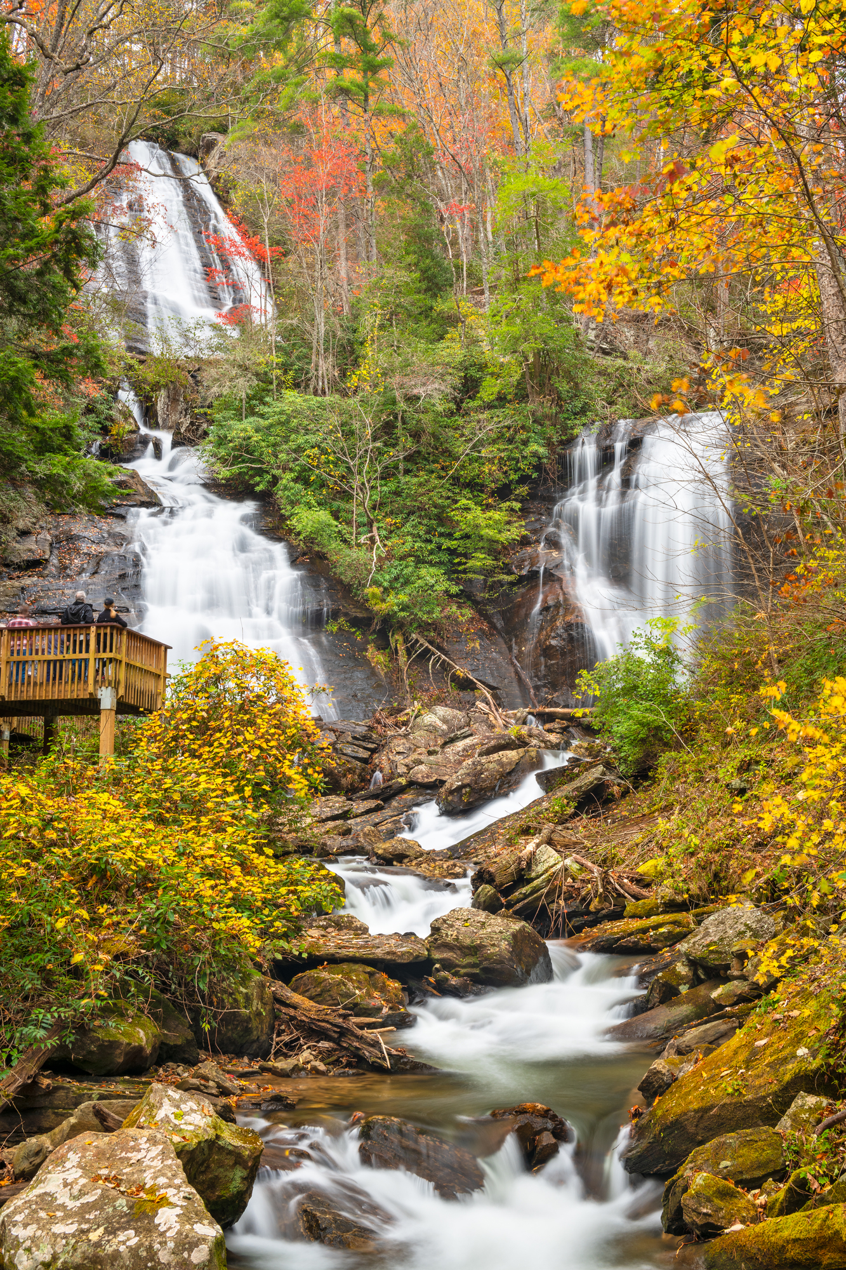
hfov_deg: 35.0
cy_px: 635
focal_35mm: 38
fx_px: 1340
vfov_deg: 50.7
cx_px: 423
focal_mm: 38
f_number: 14
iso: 64
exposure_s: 4
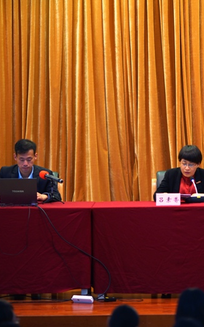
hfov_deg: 6.3
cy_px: 164
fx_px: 1843
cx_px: 189
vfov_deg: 10.1
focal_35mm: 207
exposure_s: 1/160
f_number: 2
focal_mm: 135
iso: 400
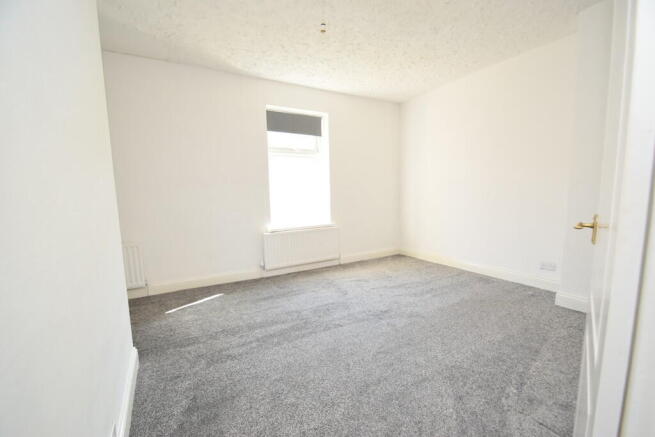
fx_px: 273
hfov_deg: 100.4
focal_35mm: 15
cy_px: 218
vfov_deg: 77.4
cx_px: 328
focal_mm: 10
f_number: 5.6
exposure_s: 1/125
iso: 800
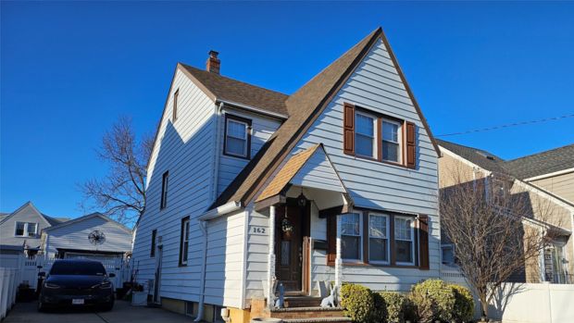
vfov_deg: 42.2
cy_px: 221
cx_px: 295
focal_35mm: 27
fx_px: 411
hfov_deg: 69.8
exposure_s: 1/4326
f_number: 1.8
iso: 50
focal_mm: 5
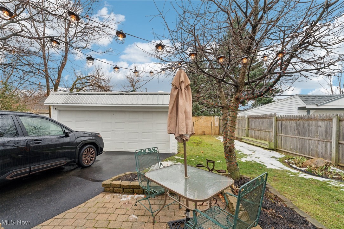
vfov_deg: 81.2
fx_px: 134
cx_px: 172
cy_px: 114
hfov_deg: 104.3
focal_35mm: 14
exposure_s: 1/320
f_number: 7.1
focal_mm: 14
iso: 640
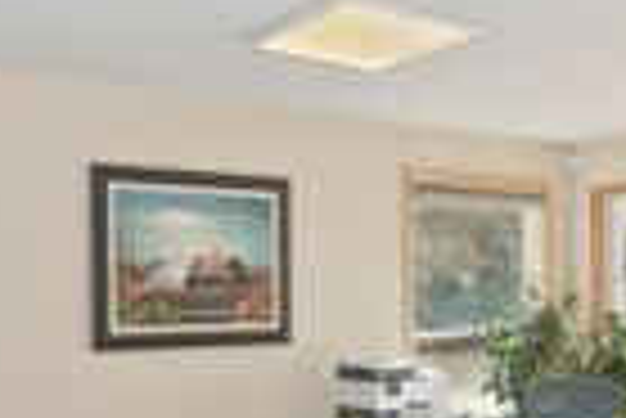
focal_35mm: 46
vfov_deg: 28.4
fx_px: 801
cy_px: 360
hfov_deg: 42.6
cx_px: 360
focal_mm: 11
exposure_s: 1/13
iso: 320
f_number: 10
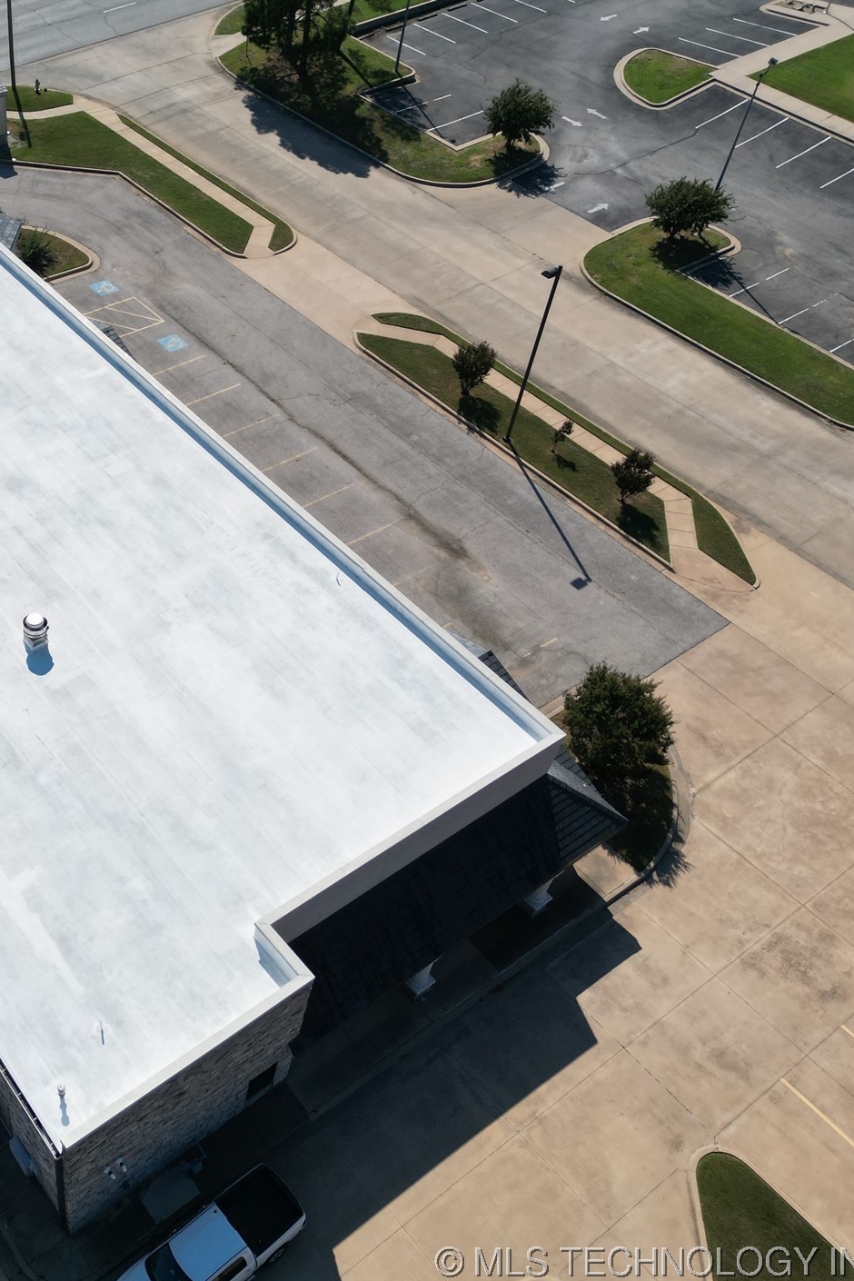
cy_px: 646
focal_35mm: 34
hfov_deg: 36.9
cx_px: 121
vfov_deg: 55.8
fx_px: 1210
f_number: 1.7
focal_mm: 6.72
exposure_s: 1/6400
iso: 200
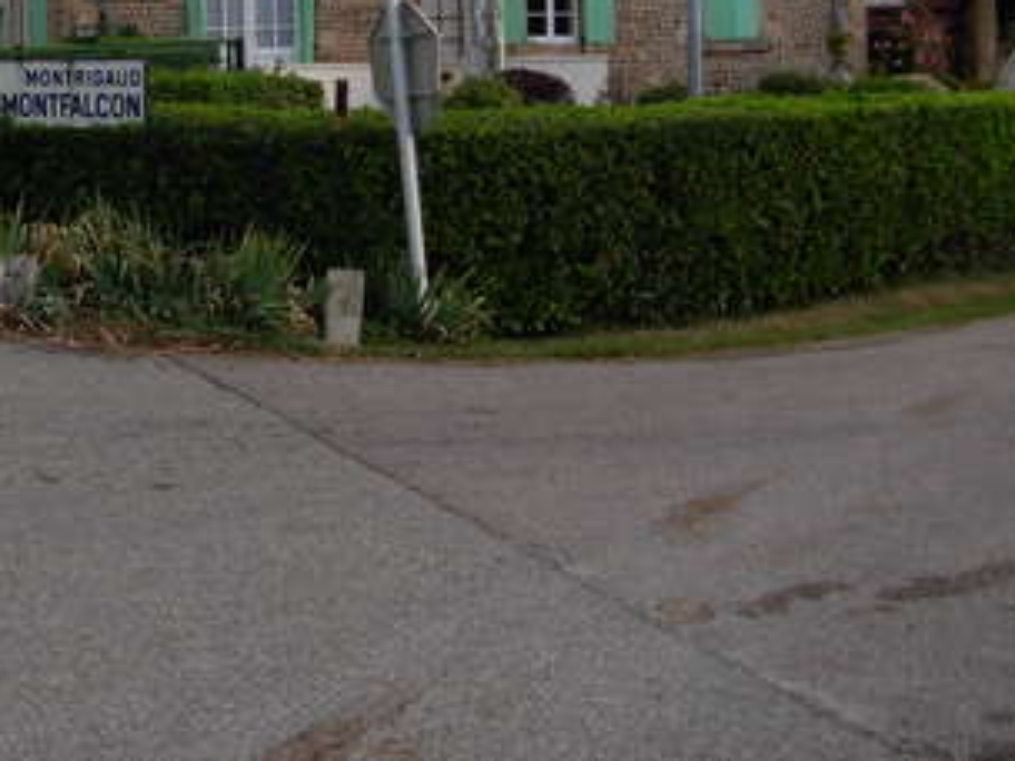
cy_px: 13
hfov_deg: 25.7
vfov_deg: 19.1
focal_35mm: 75
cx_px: 247
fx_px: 2199
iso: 79
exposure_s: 1/395
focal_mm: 6.3
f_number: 2.9
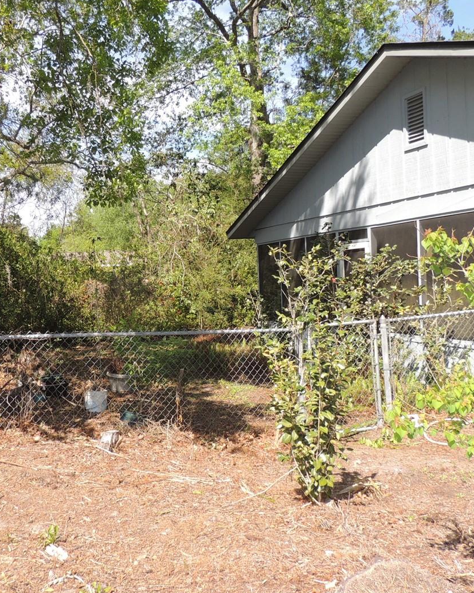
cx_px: 166
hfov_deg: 40.7
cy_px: 293
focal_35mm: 36
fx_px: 631
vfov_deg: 50.3
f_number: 3
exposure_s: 1/640
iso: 100
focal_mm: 4.3
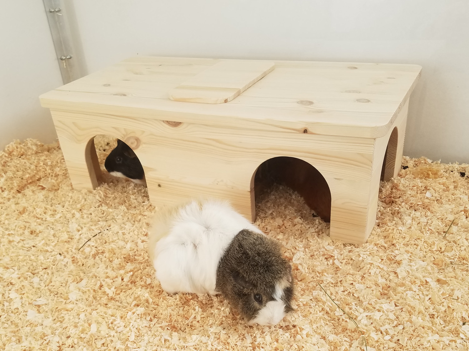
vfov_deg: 51.3
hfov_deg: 65.3
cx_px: 227
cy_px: 181
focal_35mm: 27
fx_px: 366
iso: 64
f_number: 1.7
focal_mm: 4.2
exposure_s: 1/60
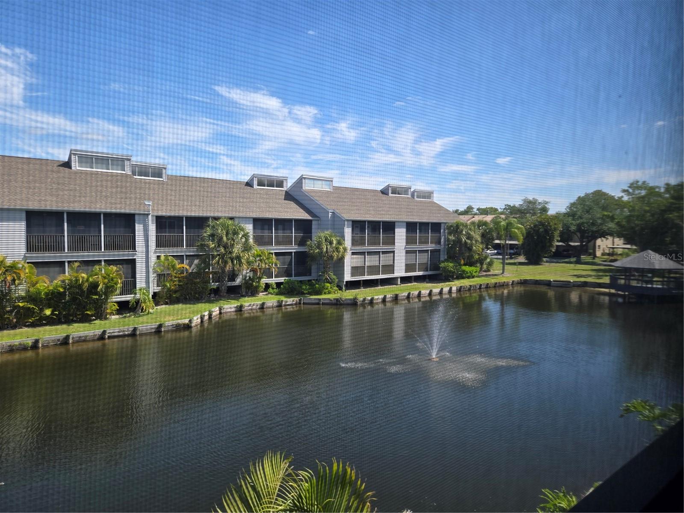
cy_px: 256
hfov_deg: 73.9
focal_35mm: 23
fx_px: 454
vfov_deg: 58.9
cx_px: 342
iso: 80
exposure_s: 1/2558
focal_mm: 5.4
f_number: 1.8
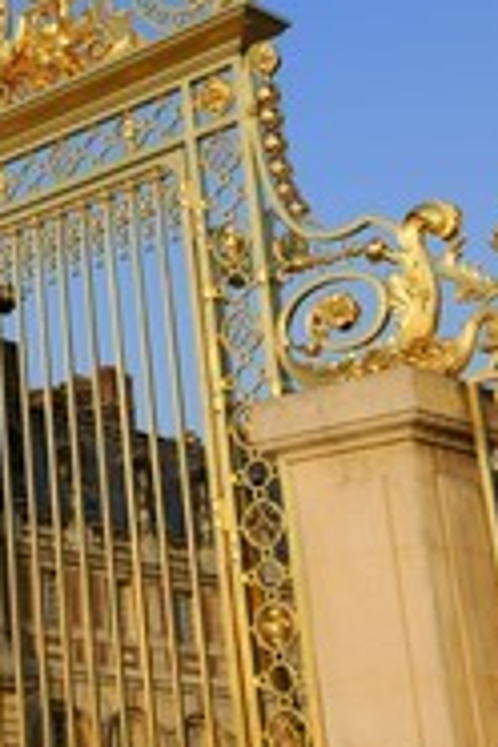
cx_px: -301
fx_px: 1639
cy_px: 273
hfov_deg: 15.6
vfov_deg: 25.6
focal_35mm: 79
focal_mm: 35
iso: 100
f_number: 5.6
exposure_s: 1/160
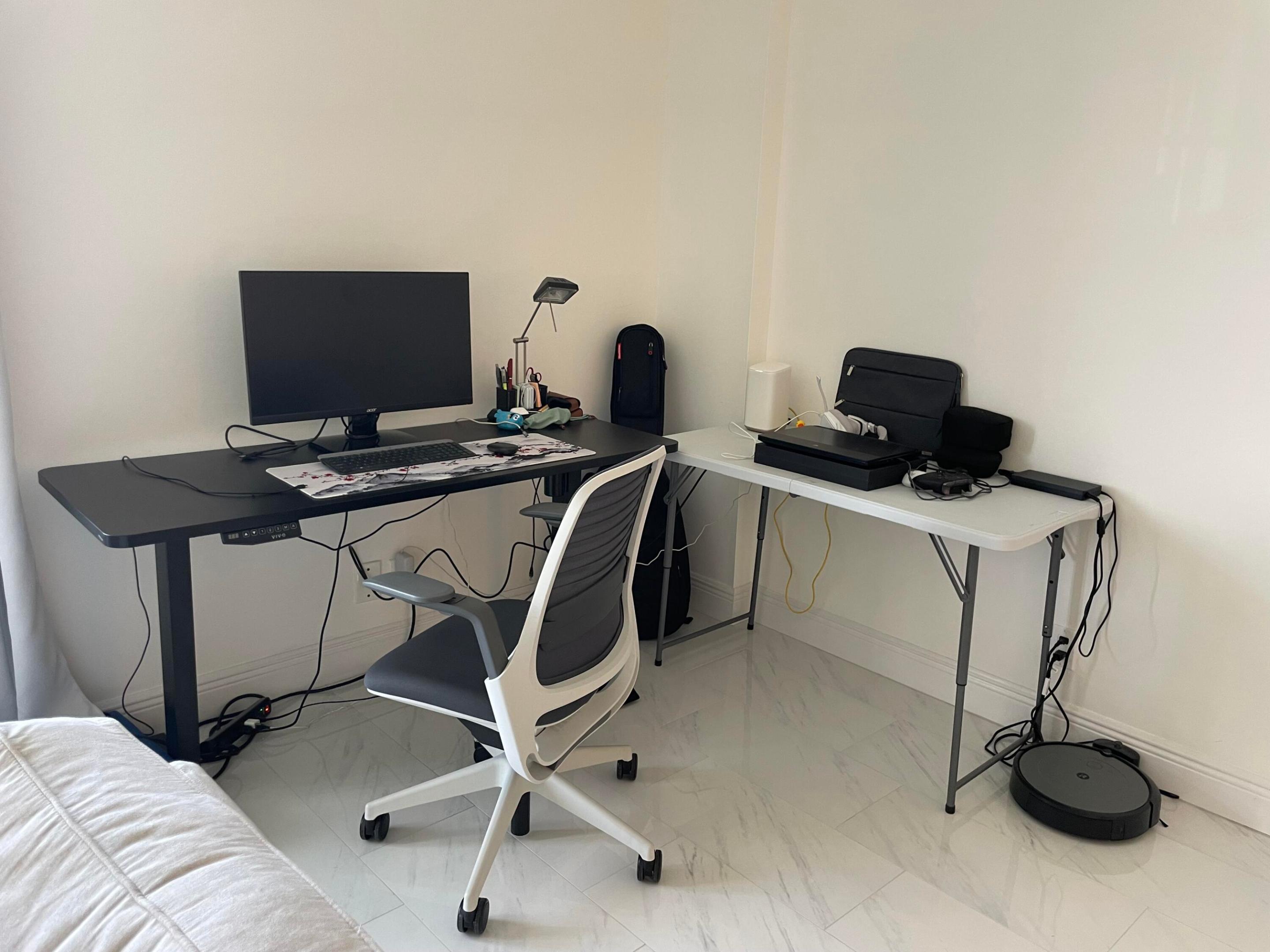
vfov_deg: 53.1
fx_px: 954
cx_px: 635
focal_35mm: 26
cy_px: 476
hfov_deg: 67.3
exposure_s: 1/60
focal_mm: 4.2
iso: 80
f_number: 1.6
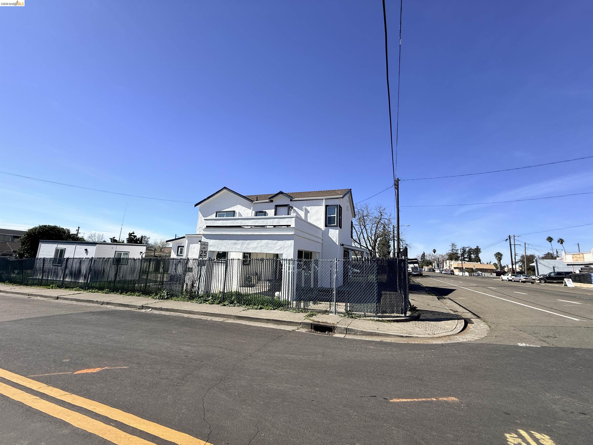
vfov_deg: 85.7
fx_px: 240
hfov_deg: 102.1
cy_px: 222
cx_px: 296
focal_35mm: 14
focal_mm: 2.22
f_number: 2.2
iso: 50
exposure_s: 1/2410
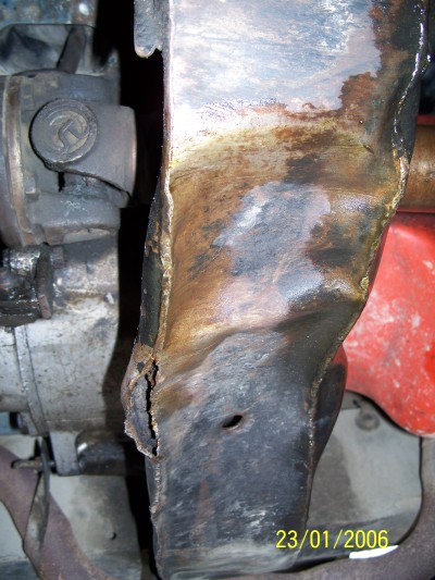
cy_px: 290
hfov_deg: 38.7
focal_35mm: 37
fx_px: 620
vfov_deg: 50.1
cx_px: 218
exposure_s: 1/60
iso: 80
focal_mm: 7.8
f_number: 2.8
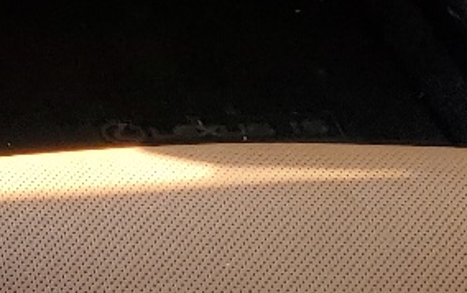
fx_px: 1974
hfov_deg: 12.0
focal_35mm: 155
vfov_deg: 8.4
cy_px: -20
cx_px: -472
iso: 50
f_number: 1.5
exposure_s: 1/167
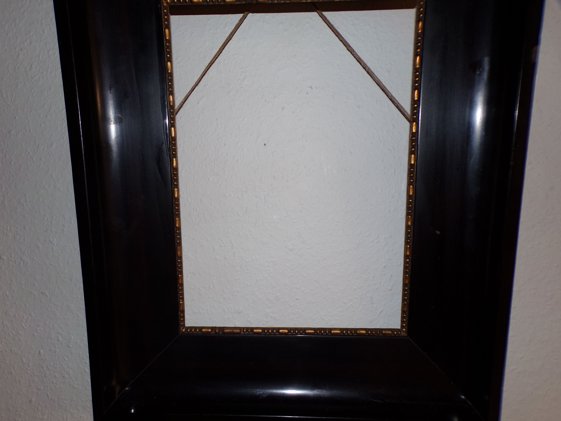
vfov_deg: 56.8
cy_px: 210
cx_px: 280
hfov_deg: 71.6
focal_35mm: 24
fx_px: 389
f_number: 3
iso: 80
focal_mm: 4.3
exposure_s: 1/34
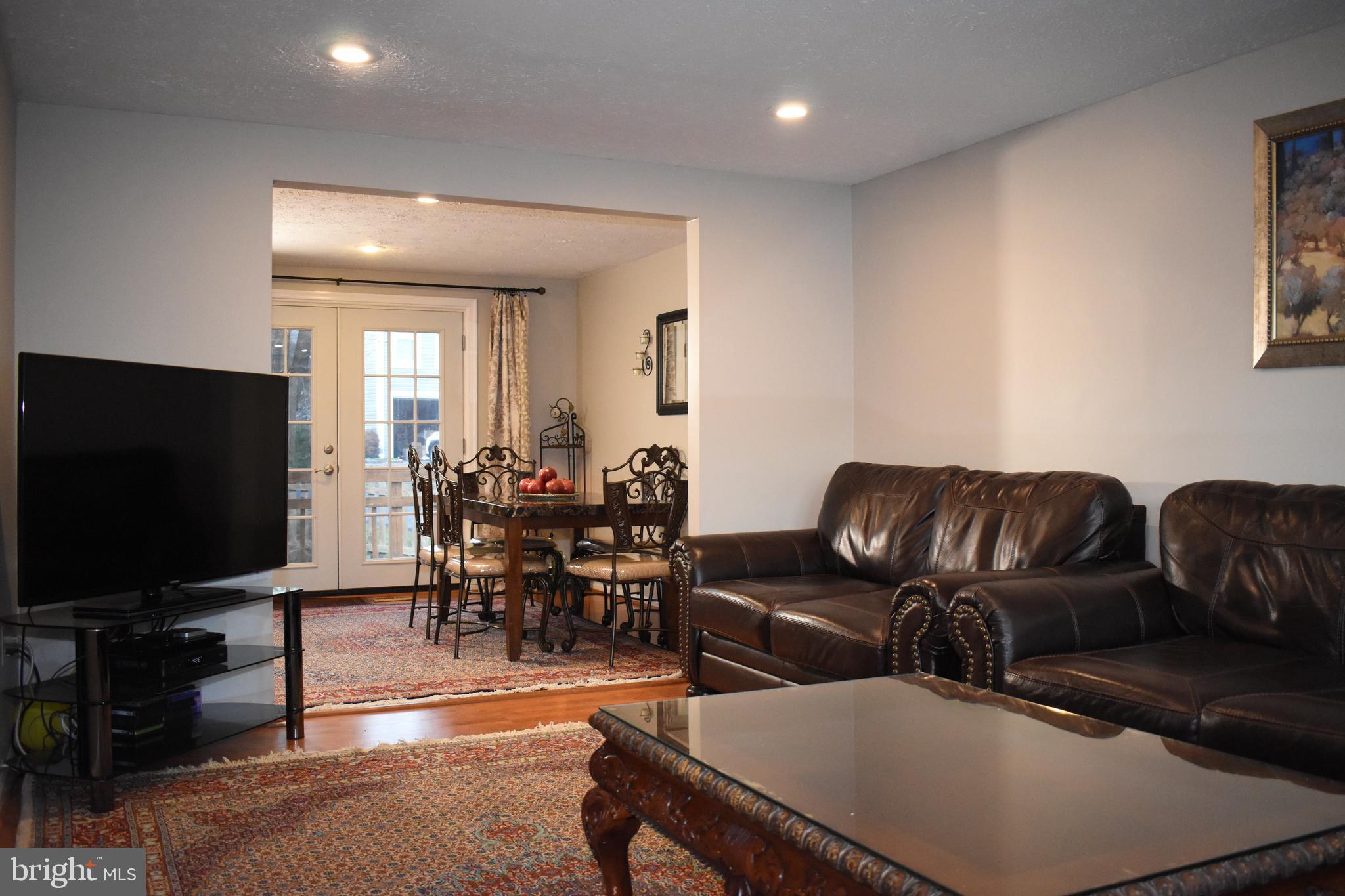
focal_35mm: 32
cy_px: 448
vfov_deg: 41.7
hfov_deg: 59.5
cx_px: 672
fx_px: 1177
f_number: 3.8
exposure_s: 1/200
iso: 3200
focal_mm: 21
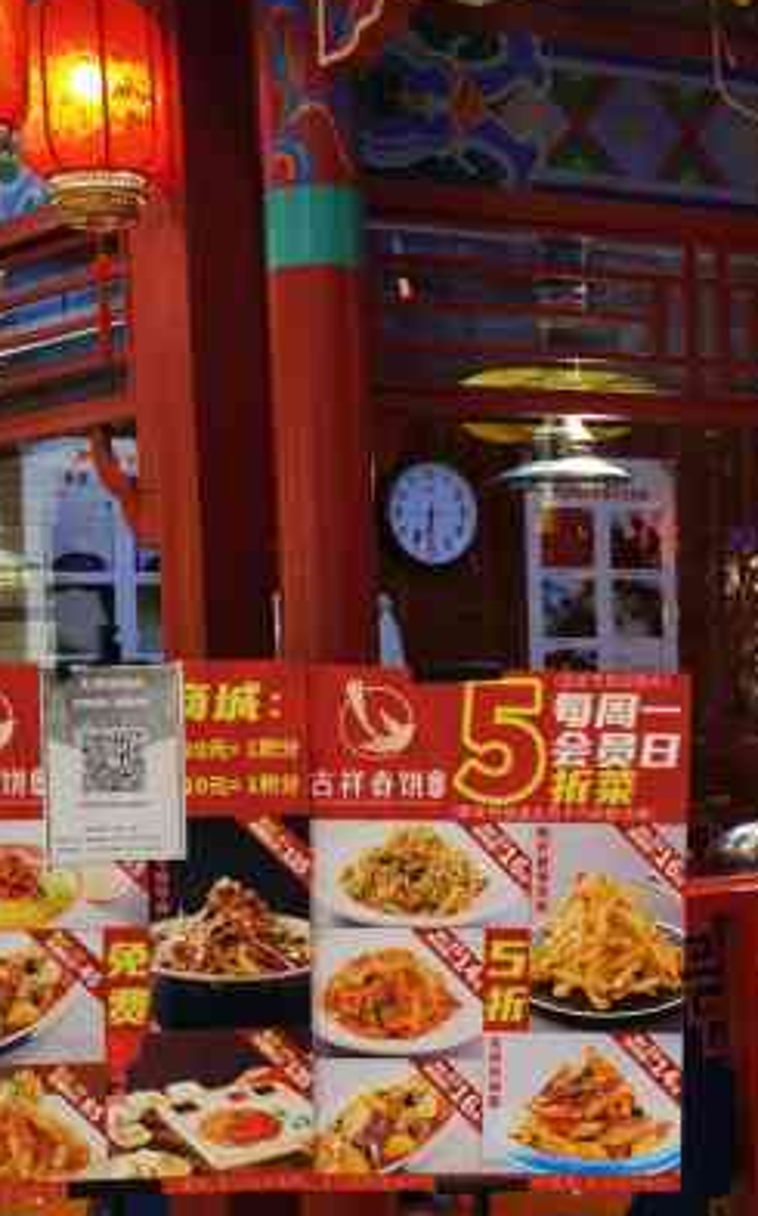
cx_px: 526
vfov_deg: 30.1
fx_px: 2252
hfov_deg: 19.0
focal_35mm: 68
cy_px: 757
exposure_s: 1/100
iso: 100
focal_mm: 6.67
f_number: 1.9
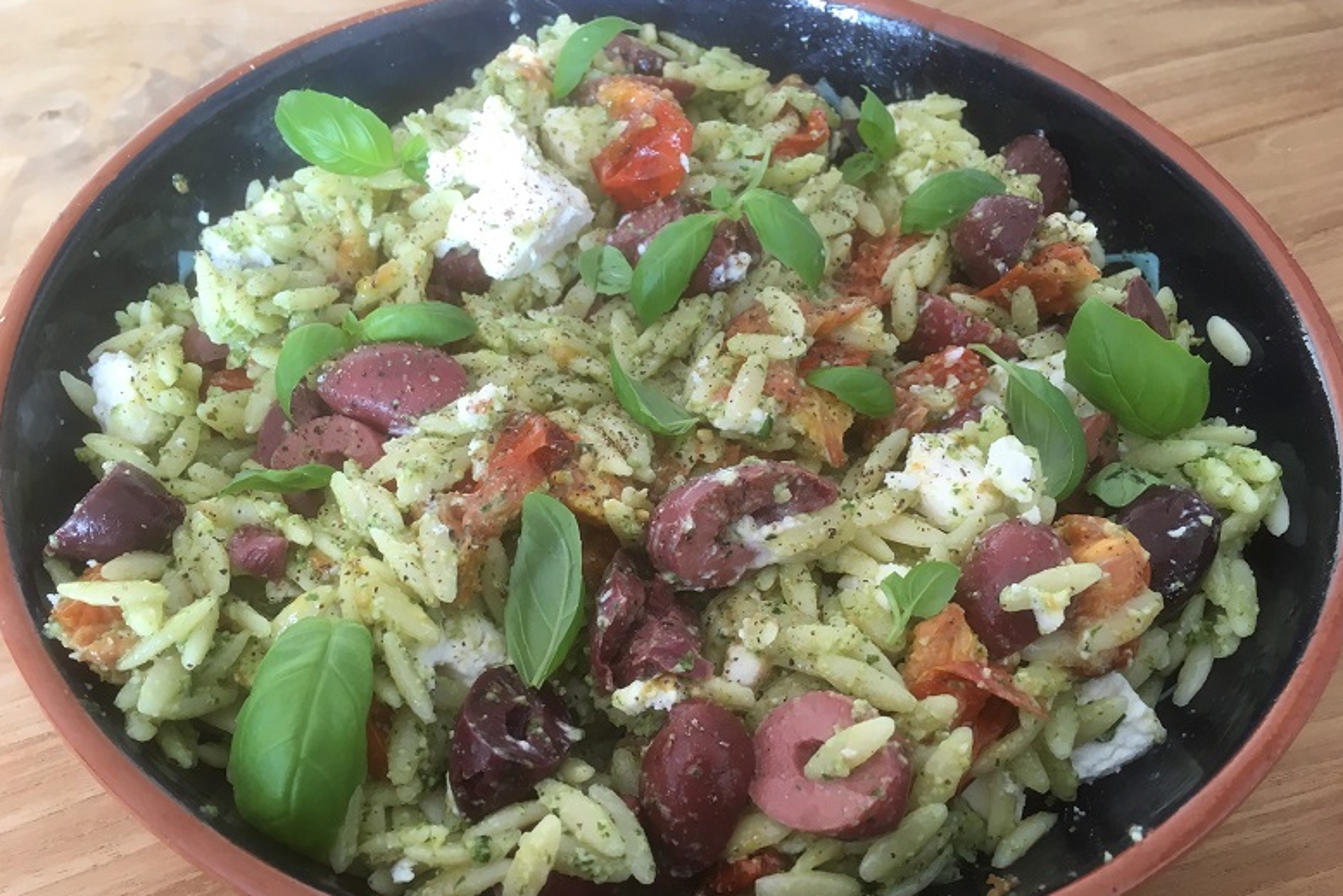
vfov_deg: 42.3
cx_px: 658
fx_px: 1157
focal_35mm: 31
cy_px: 494
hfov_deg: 60.3
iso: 64
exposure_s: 1/33
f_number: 2.2
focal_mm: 4.15
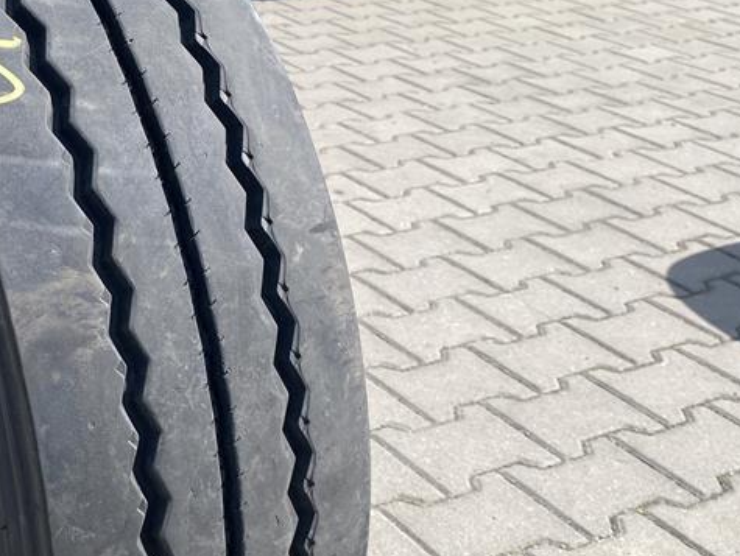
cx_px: 112
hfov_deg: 33.0
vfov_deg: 26.1
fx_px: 1198
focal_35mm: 56
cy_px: 341
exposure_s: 1/1866
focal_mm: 4.25
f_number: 1.8
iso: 32
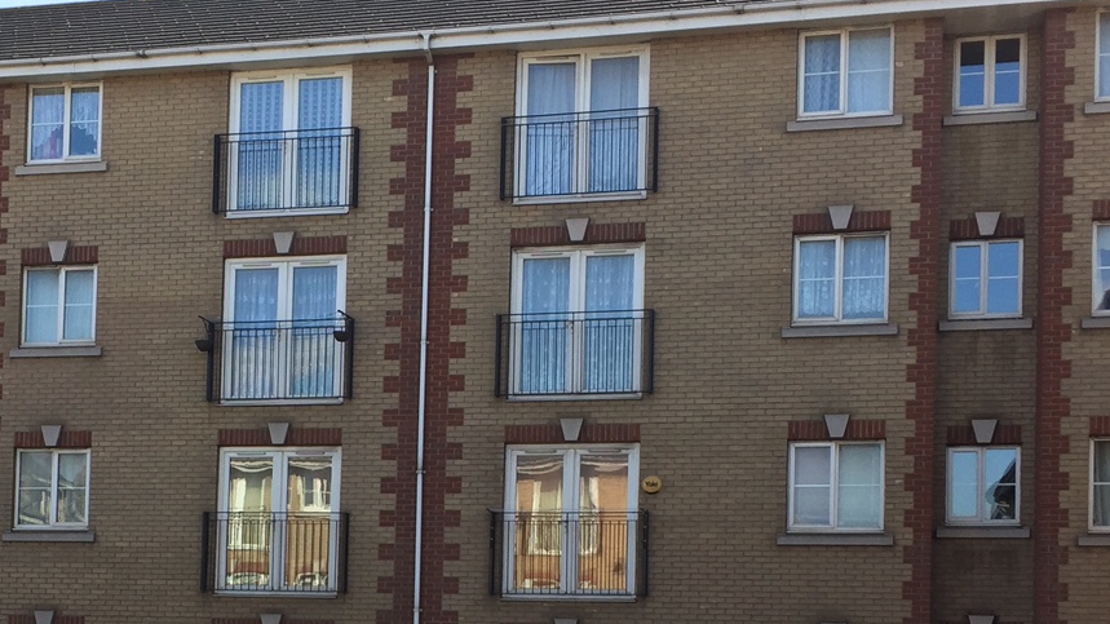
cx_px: 371
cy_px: 621
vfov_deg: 19.5
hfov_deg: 34.6
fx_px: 1766
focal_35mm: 60
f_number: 2.2
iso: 32
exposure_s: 1/648
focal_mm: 4.15
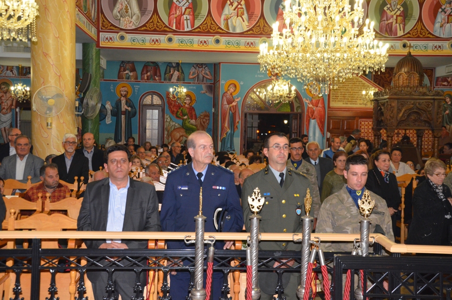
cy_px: 150
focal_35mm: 52
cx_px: 226
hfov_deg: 37.9
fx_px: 658
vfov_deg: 25.6
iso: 2000
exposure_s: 1/60
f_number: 6.3
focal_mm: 35
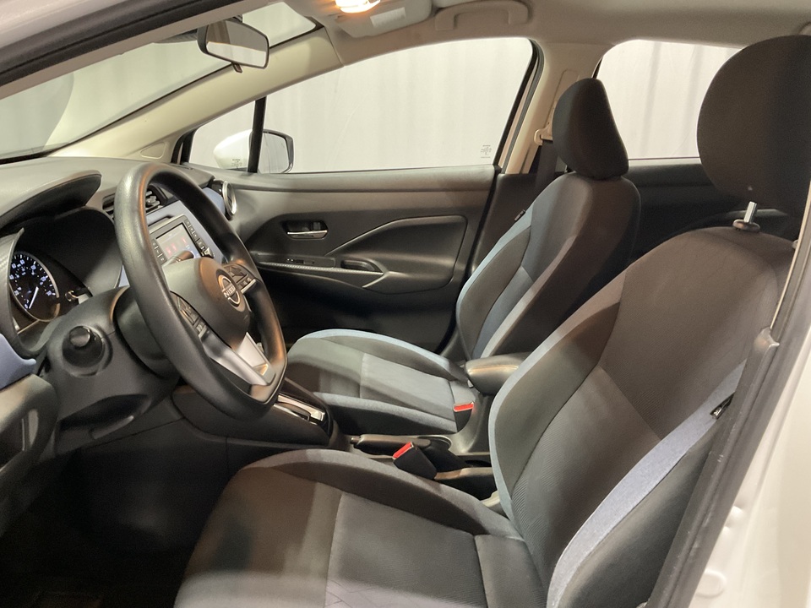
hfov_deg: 61.7
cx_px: 406
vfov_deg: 48.2
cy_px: 304
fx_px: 679
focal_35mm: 29
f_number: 1.8
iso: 200
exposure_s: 1/40
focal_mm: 3
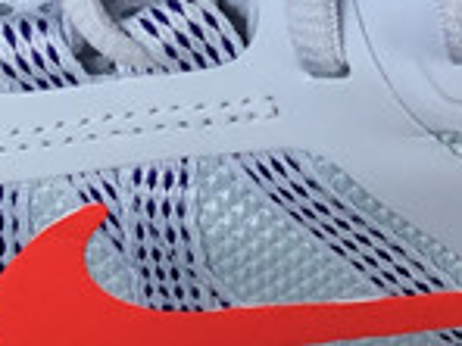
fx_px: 2509
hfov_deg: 10.5
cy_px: -273
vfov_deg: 7.7
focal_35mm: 188
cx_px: 209
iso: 25
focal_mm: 3.3
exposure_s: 1/287
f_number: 2.4
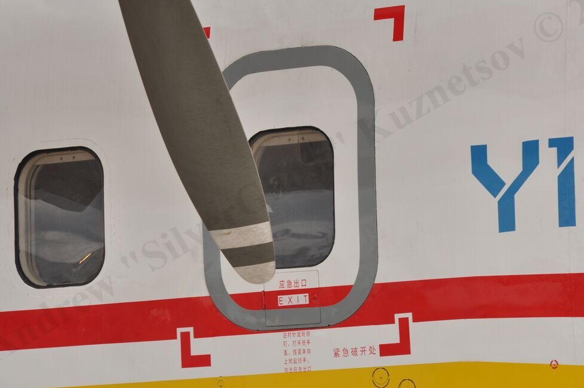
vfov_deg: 4.8
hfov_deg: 7.2
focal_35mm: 286
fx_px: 4627
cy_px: 160
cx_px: 316
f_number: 8
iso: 200
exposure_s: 1/160
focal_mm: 145
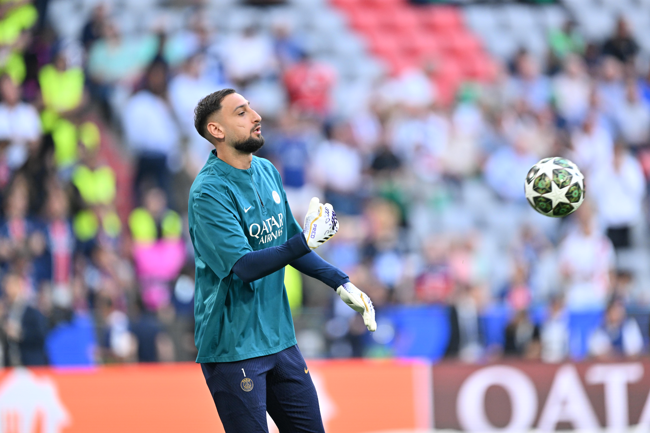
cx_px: 325
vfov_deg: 3.4
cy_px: 216
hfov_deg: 5.2
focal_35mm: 400
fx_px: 7222
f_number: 2.8
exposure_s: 1/1250
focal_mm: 400
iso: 2000
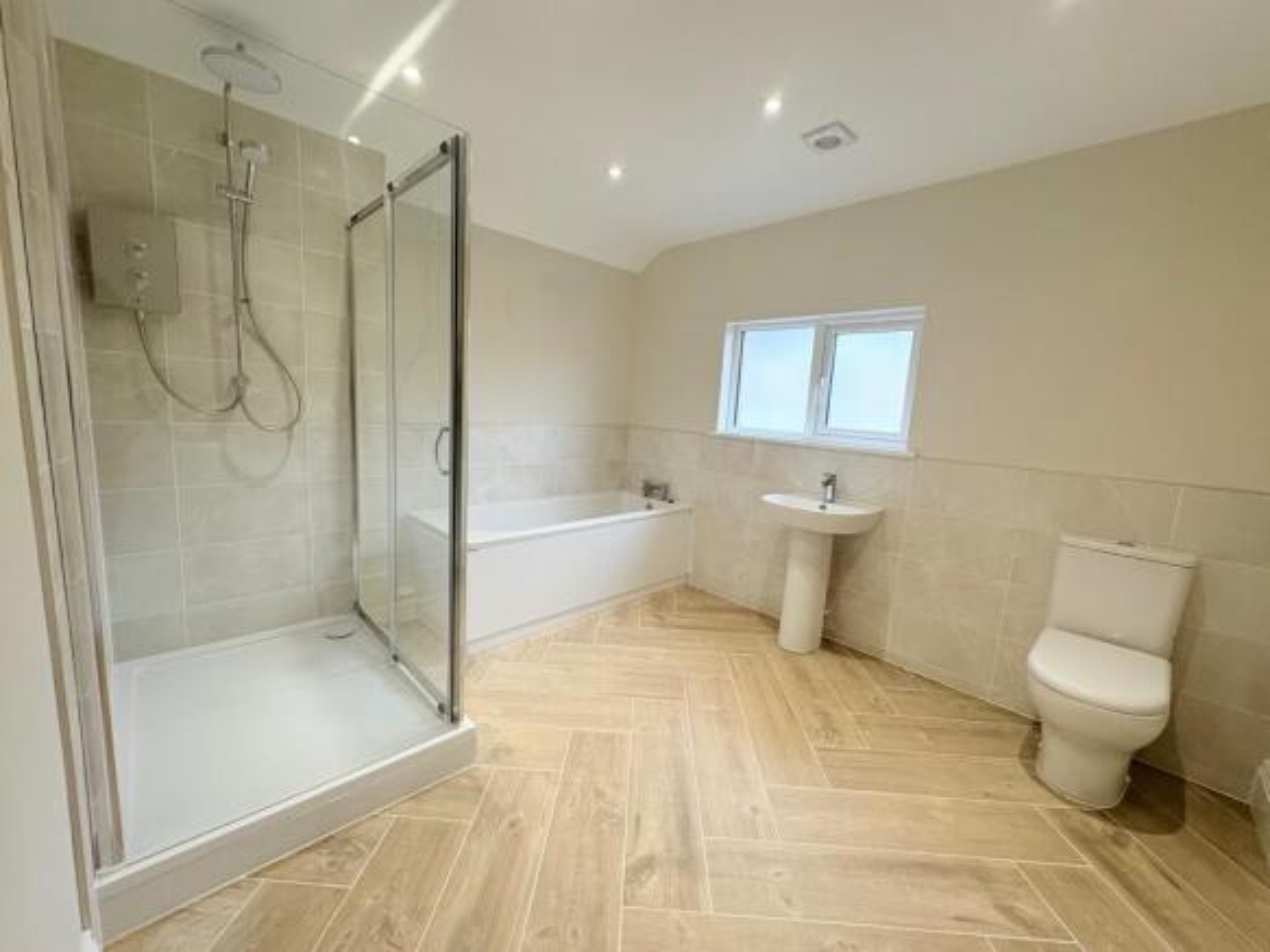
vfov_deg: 85.7
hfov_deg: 102.1
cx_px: 635
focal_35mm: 14
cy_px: 476
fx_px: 514
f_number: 2.2
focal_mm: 2.22
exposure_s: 1/100
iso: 160
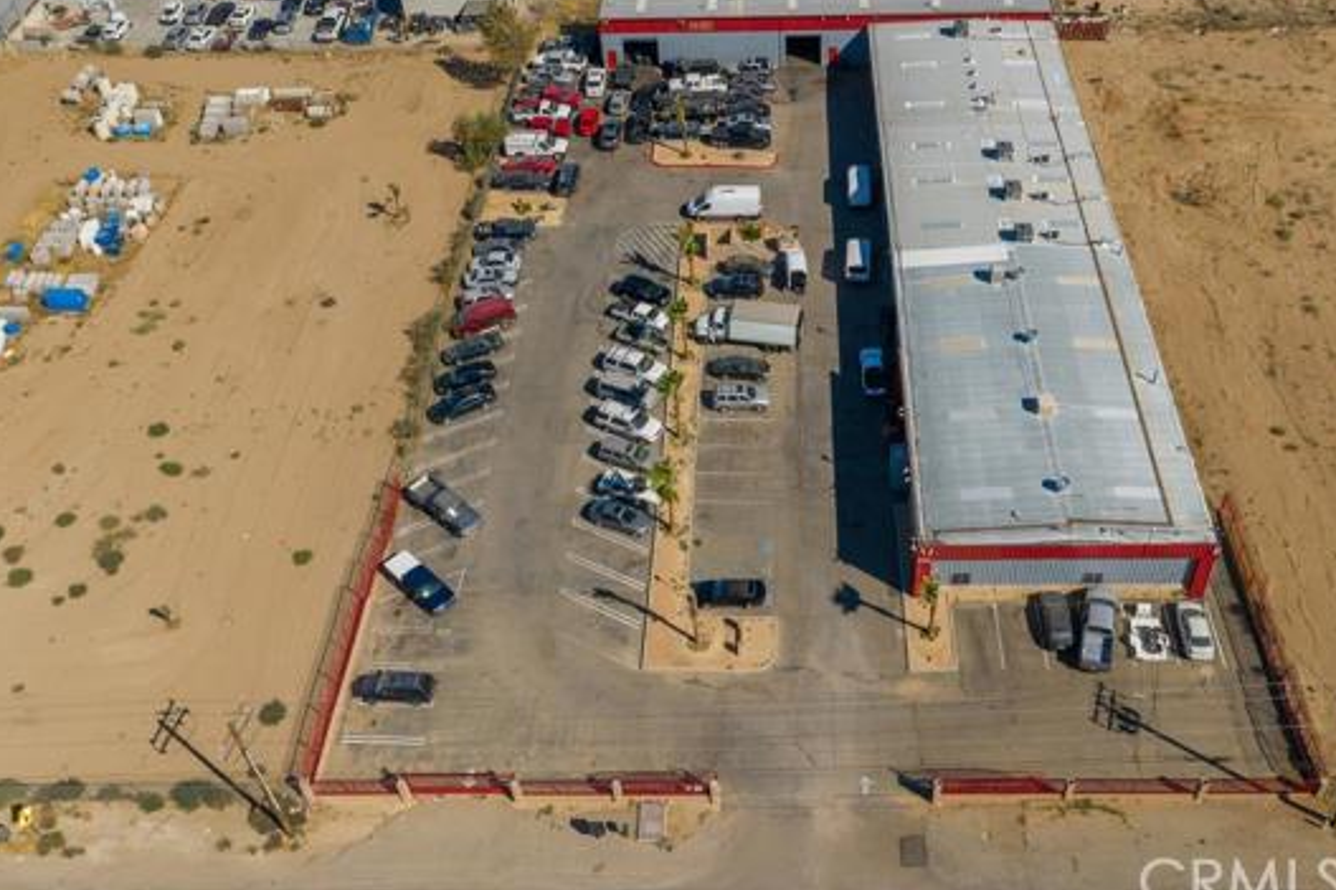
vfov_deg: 38.8
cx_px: 758
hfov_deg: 55.6
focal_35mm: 34
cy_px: 378
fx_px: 1261
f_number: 5
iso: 100
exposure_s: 1/320
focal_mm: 10.26
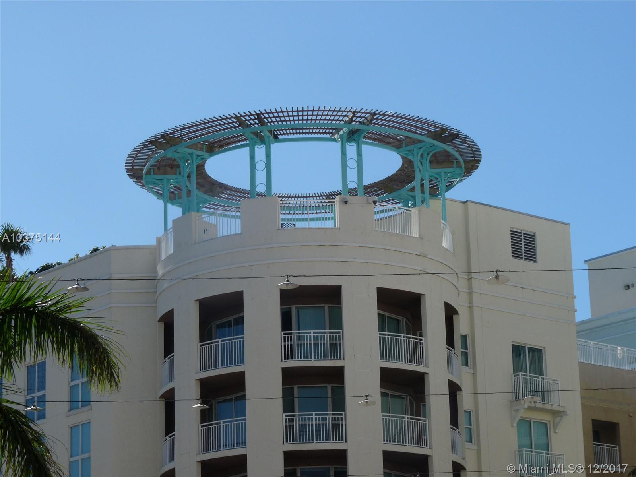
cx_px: 318
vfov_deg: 12.1
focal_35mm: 122
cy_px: 238
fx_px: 2242
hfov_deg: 16.1
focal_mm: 21.6
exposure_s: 1/500
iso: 100
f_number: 7.1
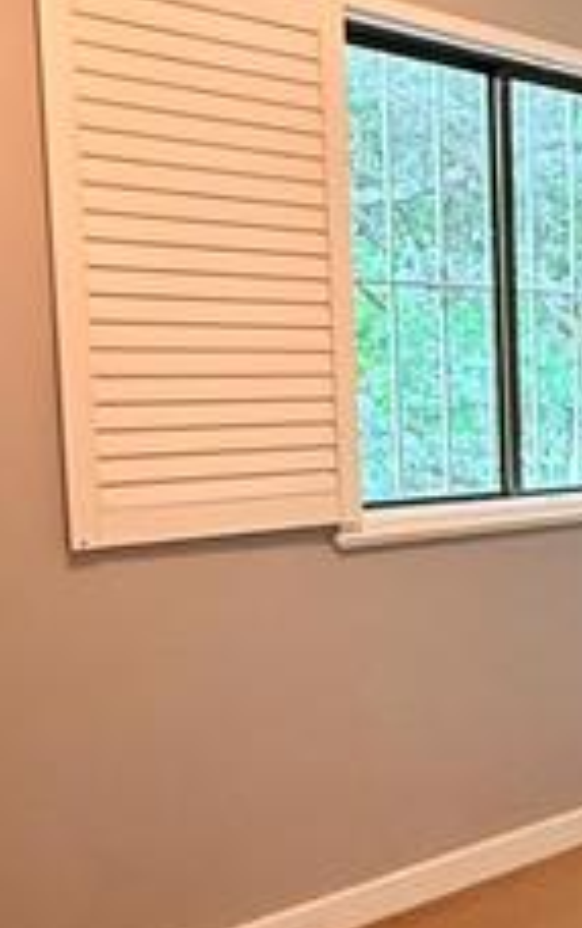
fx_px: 1316
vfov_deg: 38.8
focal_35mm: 52
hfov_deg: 19.8
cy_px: 501
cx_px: 985
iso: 200
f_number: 2.2
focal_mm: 2.22
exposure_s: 1/50
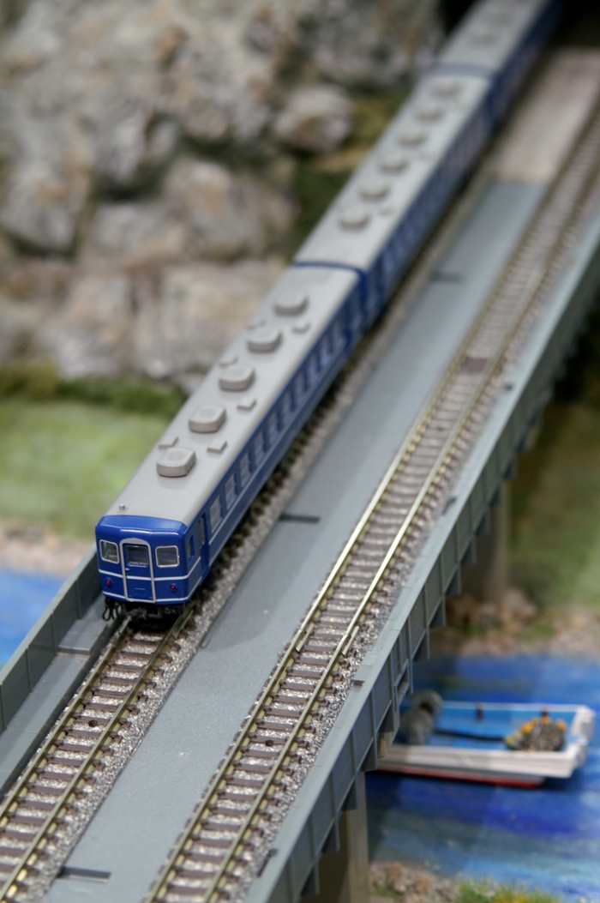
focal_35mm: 128
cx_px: 300
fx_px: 3194
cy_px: 452
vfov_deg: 16.1
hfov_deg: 10.7
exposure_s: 1/60
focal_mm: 85
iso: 800
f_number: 6.7
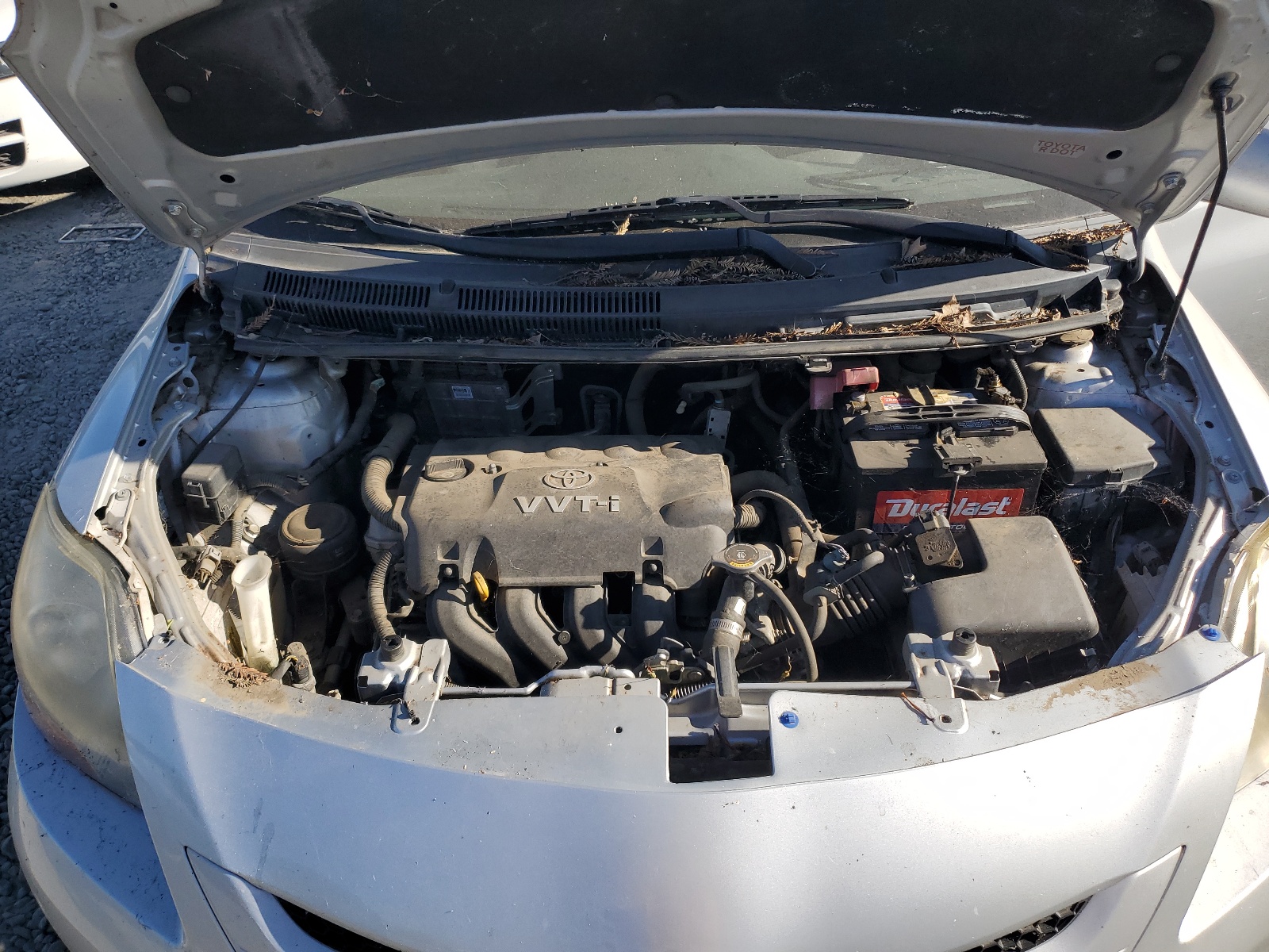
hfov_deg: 67.3
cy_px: 476
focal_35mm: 26
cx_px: 634
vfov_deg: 53.1
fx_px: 953
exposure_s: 1/2500
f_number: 1.5
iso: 50
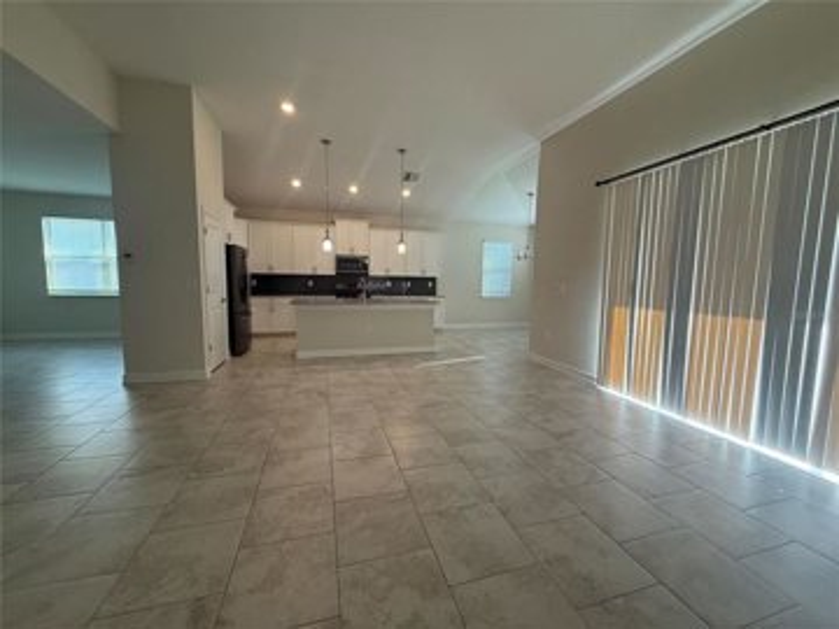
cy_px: 314
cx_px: 420
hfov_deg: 102.1
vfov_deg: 85.7
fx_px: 339
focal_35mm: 14
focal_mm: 2.22
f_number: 2.2
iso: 160
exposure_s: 1/120
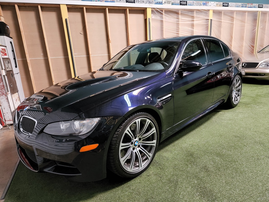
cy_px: 101
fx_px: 179
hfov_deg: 73.9
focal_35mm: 23
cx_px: 134
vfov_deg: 58.9
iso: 1000
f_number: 1.8
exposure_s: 1/120
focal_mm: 5.4
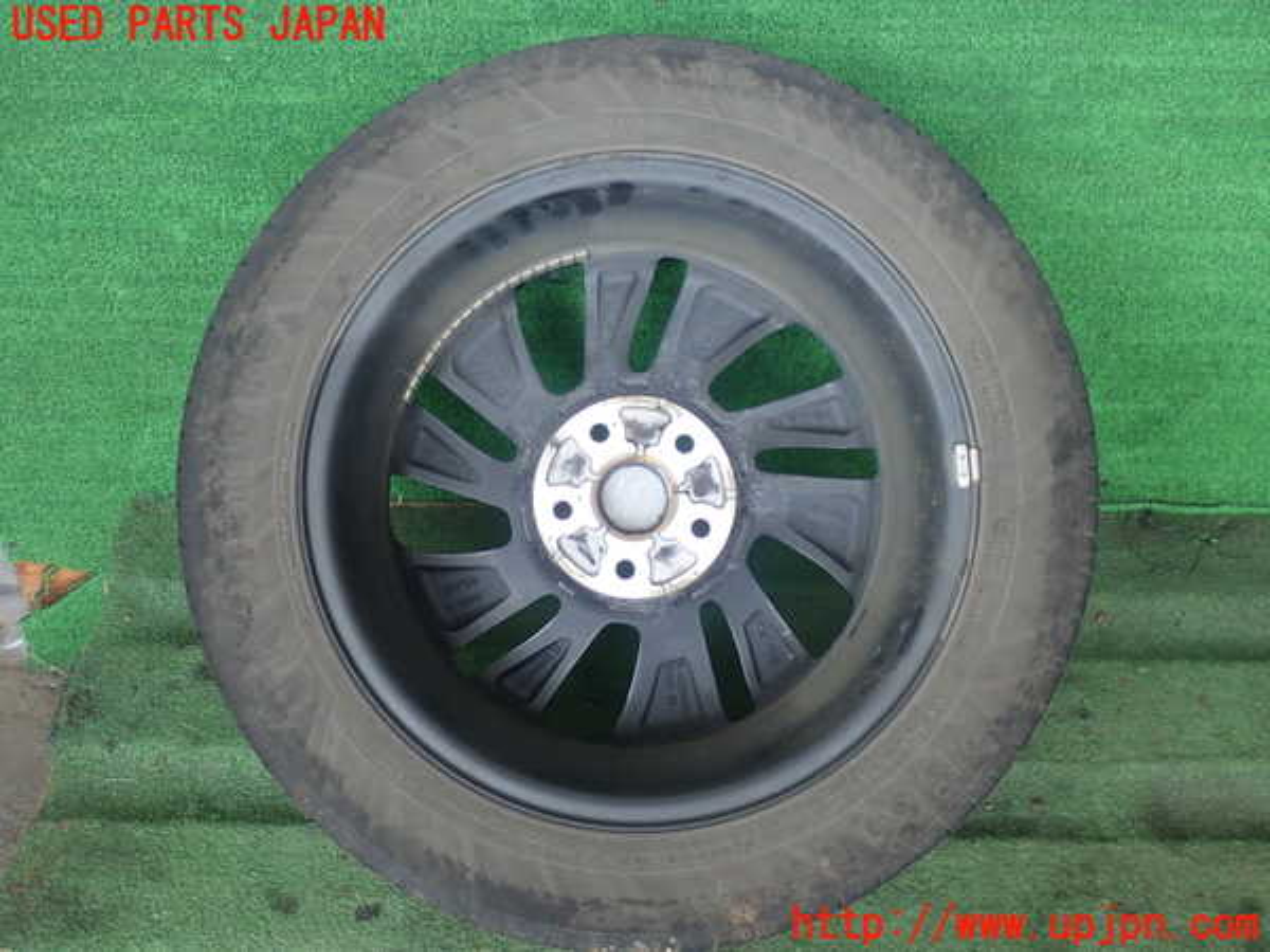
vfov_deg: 33.6
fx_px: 1578
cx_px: 635
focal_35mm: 43
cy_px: 476
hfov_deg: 43.9
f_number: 2.9
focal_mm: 7.86
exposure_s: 1/80
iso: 160
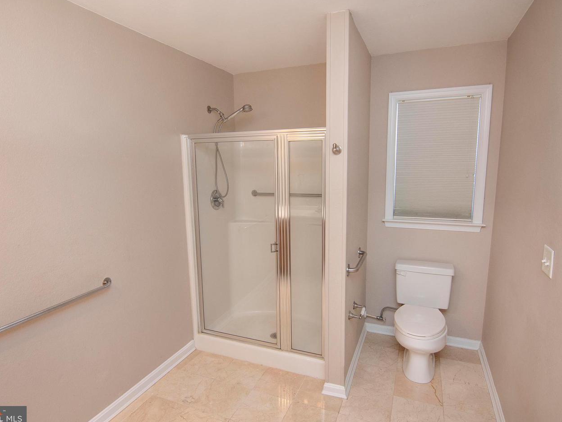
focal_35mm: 20
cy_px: 213
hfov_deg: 81.7
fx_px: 325
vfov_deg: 66.0
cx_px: 281
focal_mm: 12
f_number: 5.6
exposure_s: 1/80
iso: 500
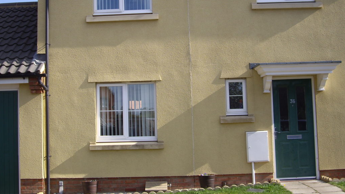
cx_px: 161
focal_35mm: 55
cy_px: 57
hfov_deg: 37.8
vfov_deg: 21.7
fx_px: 503
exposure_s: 1/640
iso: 64
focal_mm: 7.9
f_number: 2.8
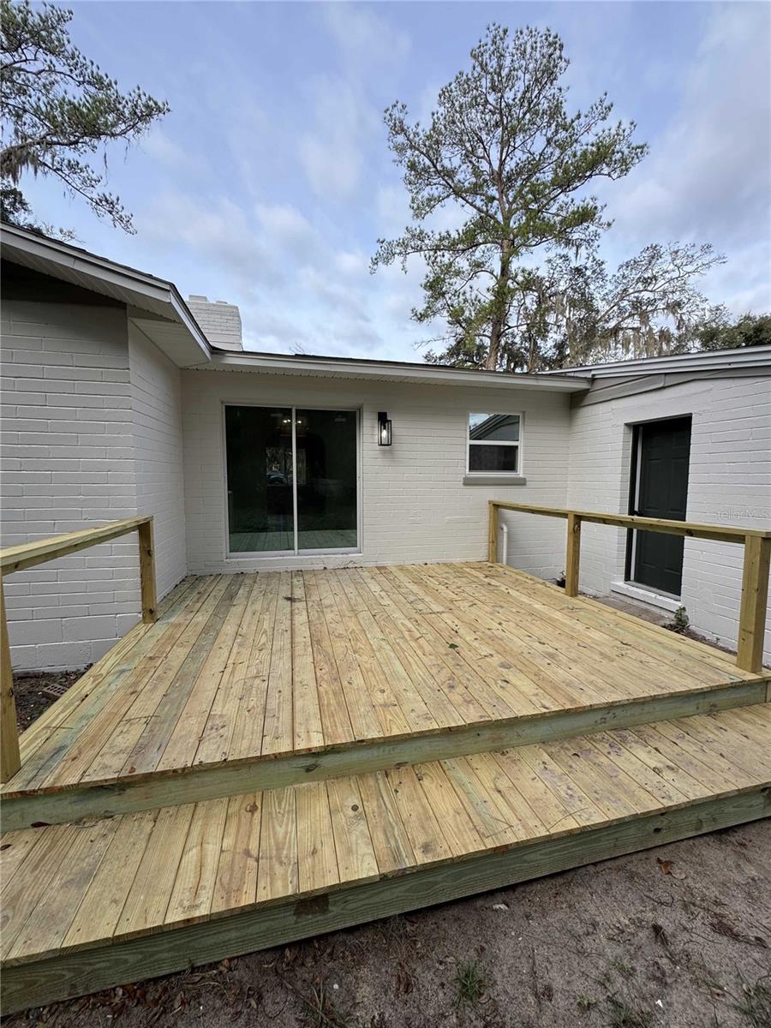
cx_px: 386
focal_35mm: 14
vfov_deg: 102.1
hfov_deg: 85.7
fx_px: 416
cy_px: 514
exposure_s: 1/401
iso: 40
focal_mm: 2.22
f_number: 2.2
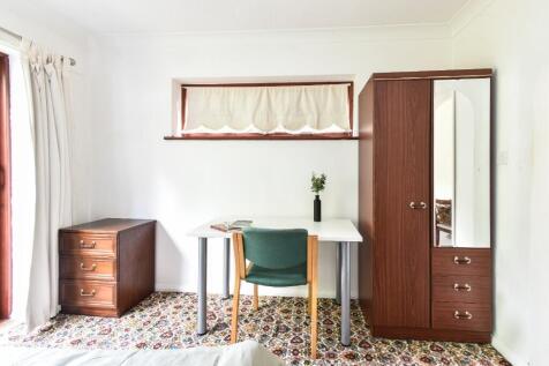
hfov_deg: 100.4
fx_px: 229
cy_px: 183
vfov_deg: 77.3
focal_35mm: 15
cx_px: 274
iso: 200
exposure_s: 1
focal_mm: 10
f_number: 9
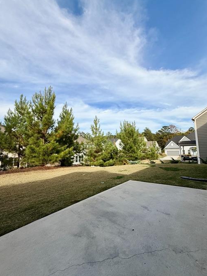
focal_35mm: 16
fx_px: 128
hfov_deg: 78.0
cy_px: 136
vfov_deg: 94.5
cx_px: 110
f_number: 2.2
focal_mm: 2.22
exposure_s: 1/1961
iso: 50
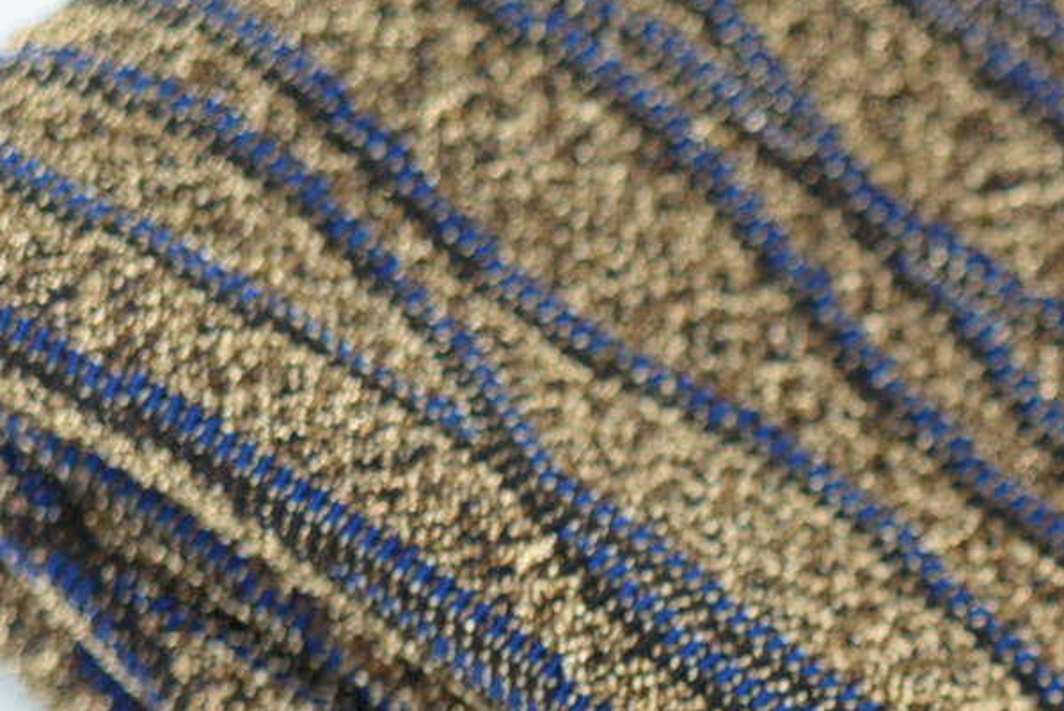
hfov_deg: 7.7
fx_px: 7422
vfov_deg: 5.3
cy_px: 1573
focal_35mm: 251
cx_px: 2458
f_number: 4
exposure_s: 1/80
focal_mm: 50
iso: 100
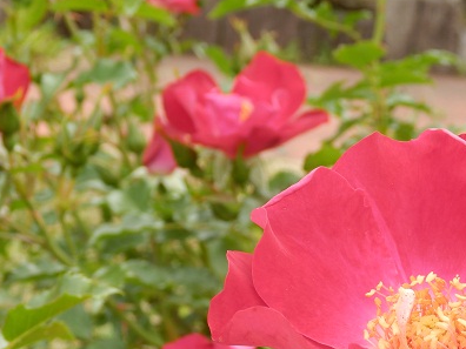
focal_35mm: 91
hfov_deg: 21.5
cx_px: 259
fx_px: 1225
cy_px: 230
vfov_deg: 16.2
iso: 80
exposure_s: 1/160
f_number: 4.2
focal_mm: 10.8
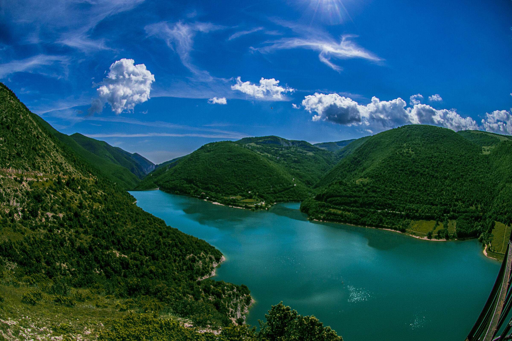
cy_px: 170
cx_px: 256
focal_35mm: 16
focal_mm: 10.5
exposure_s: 1/2500
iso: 400
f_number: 7.1
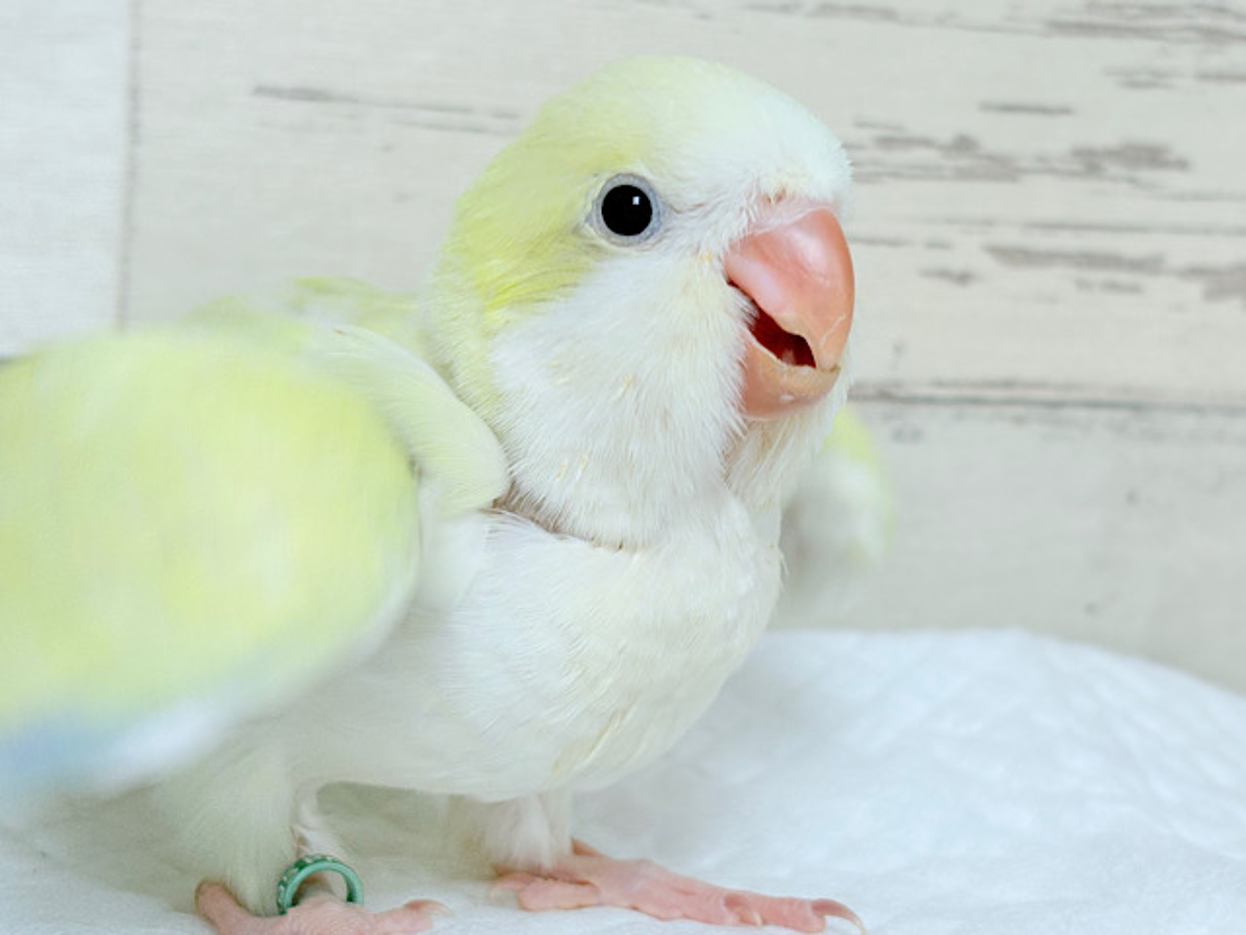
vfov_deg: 28.0
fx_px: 1872
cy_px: 468
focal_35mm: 52
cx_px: 623
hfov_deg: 36.8
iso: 40
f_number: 1.6
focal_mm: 5.96
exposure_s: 1/182
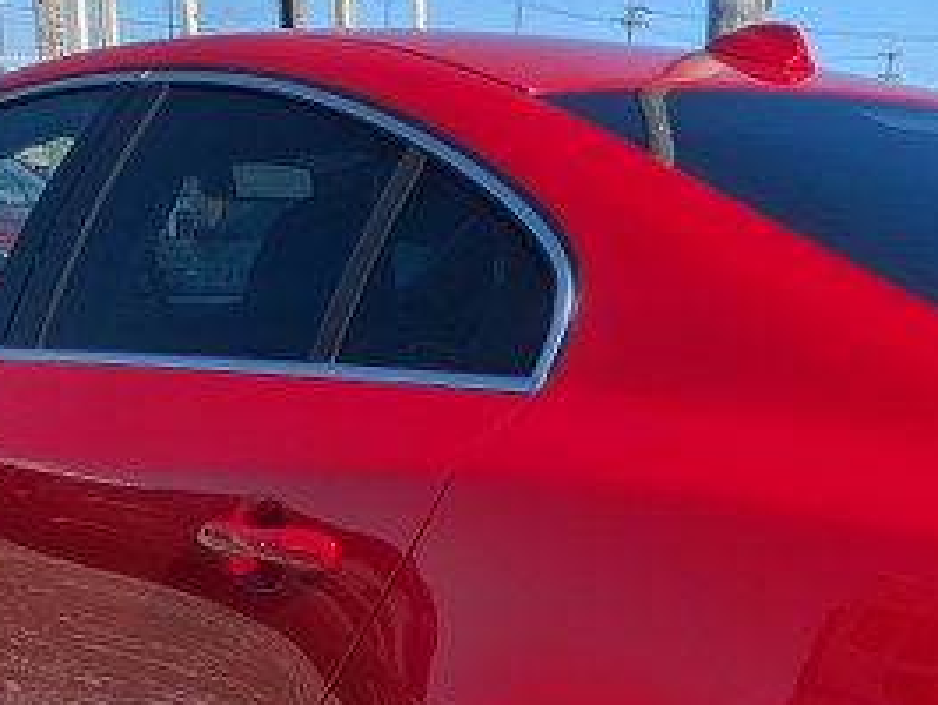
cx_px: 679
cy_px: 839
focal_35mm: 75
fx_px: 2034
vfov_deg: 18.7
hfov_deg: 25.7
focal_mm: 5.43
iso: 49
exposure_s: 1/2959
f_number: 1.89
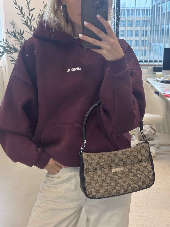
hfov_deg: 28.0
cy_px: 114
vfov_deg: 36.8
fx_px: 340
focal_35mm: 52
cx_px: 85
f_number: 1.6
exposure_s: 1/50
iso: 125
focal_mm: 5.96
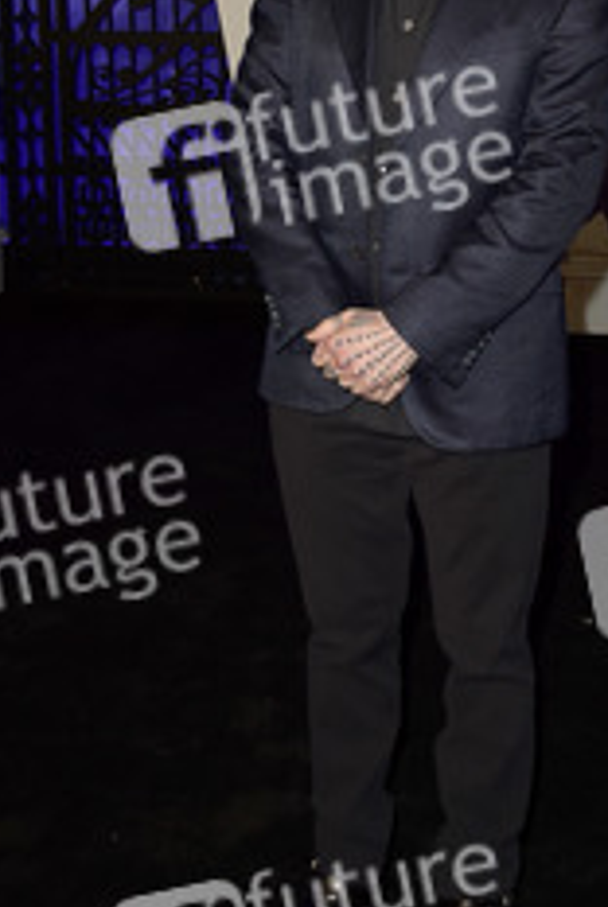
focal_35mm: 60
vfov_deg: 33.2
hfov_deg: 22.5
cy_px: 354
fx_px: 1515
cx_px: 427
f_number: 6.3
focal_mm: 35
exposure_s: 1/250
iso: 640
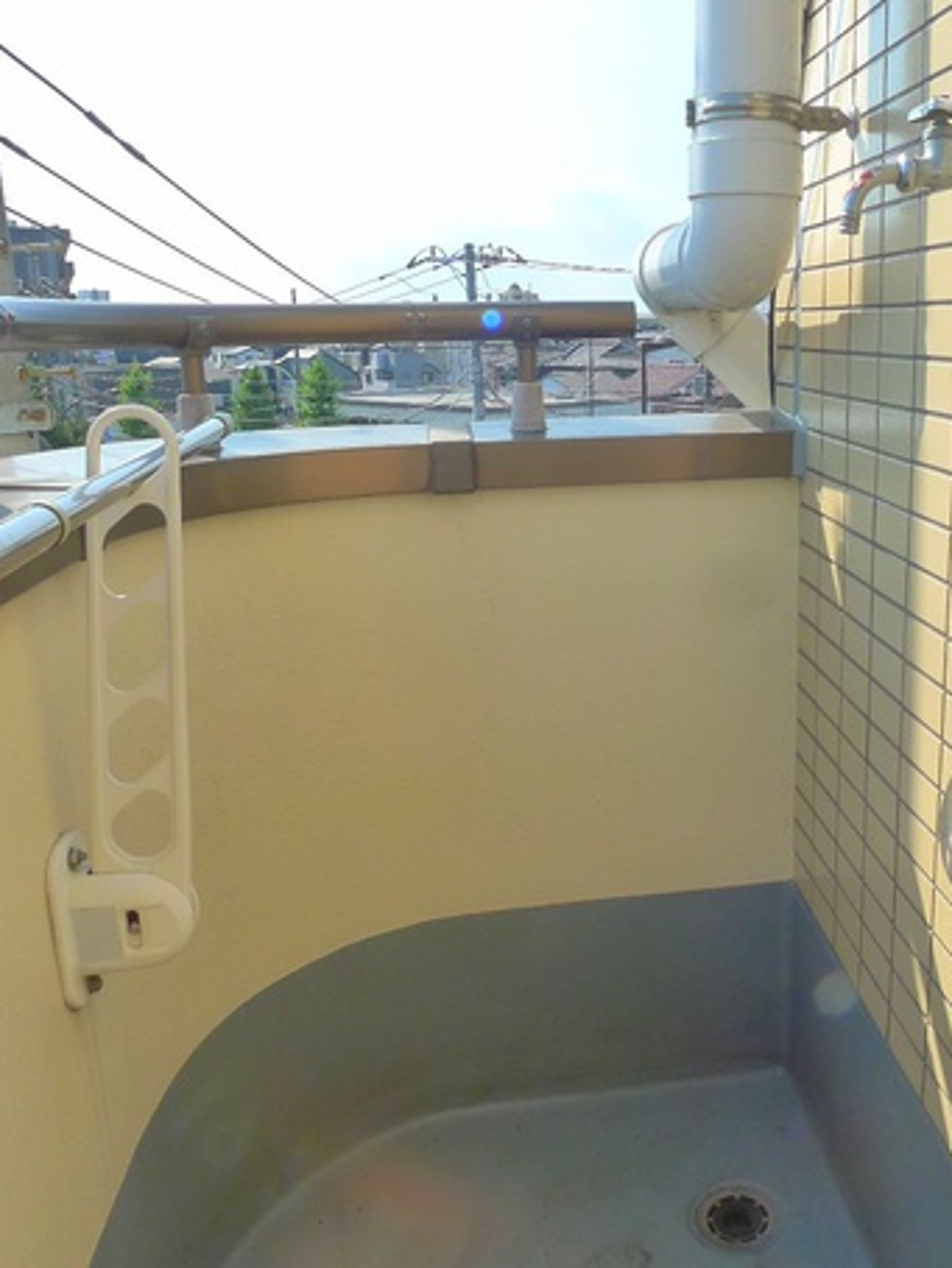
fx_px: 1355
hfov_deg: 37.8
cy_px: 570
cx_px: 708
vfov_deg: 50.0
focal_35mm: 37
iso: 125
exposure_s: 1/400
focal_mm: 5.1
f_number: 4
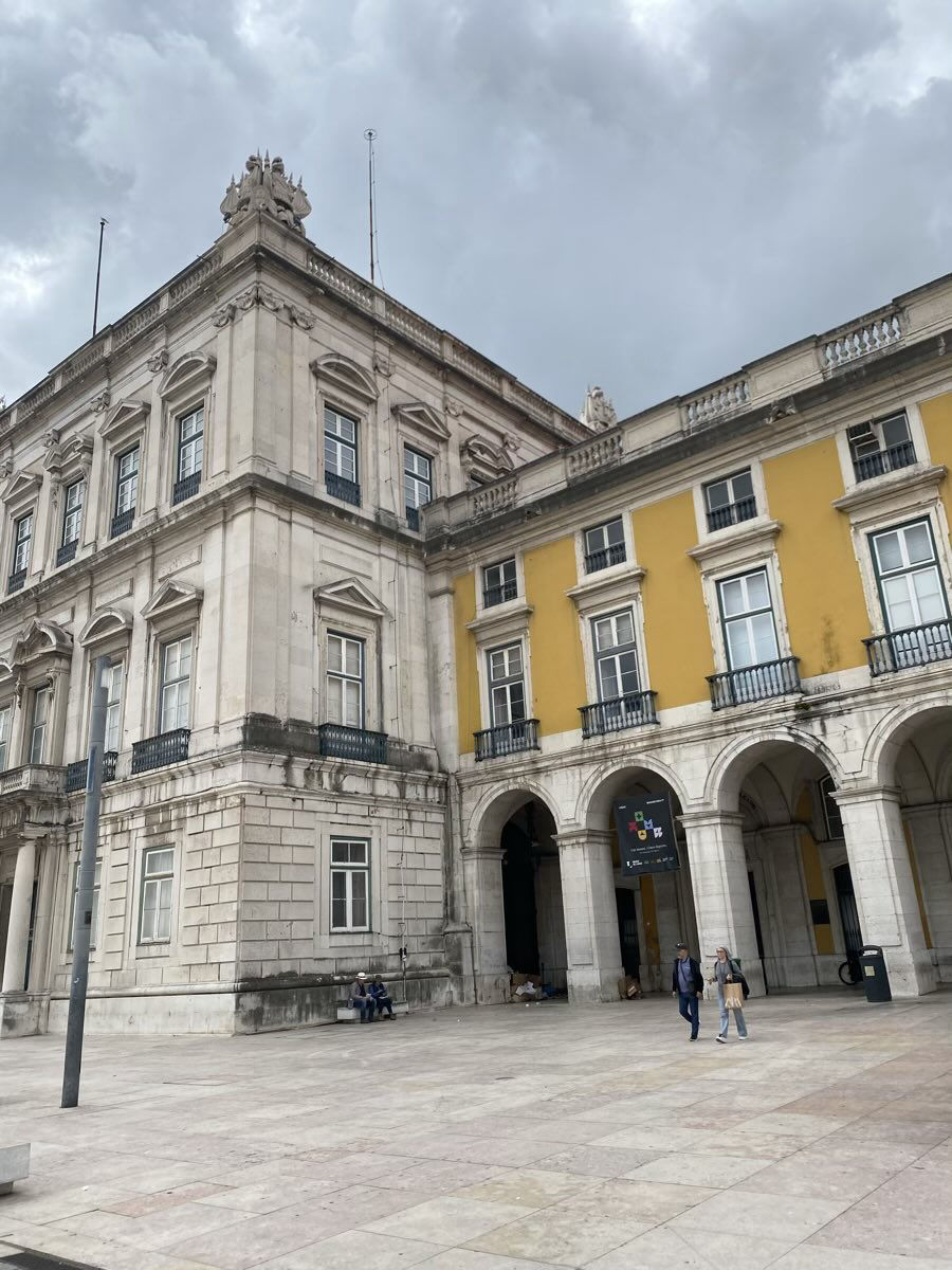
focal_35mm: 26
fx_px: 953
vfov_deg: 67.3
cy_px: 635
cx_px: 476
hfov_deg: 53.1
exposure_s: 1/3300
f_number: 1.8
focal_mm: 4.25
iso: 32
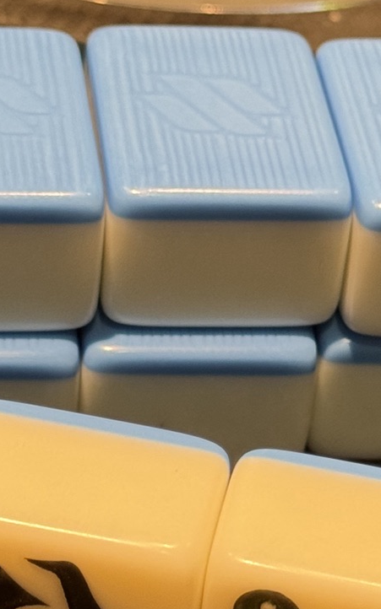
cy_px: 352
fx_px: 2343
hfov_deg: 9.3
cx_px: 251
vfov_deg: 14.8
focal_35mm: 141
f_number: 1.78
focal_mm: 6.86
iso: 160
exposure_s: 1/60
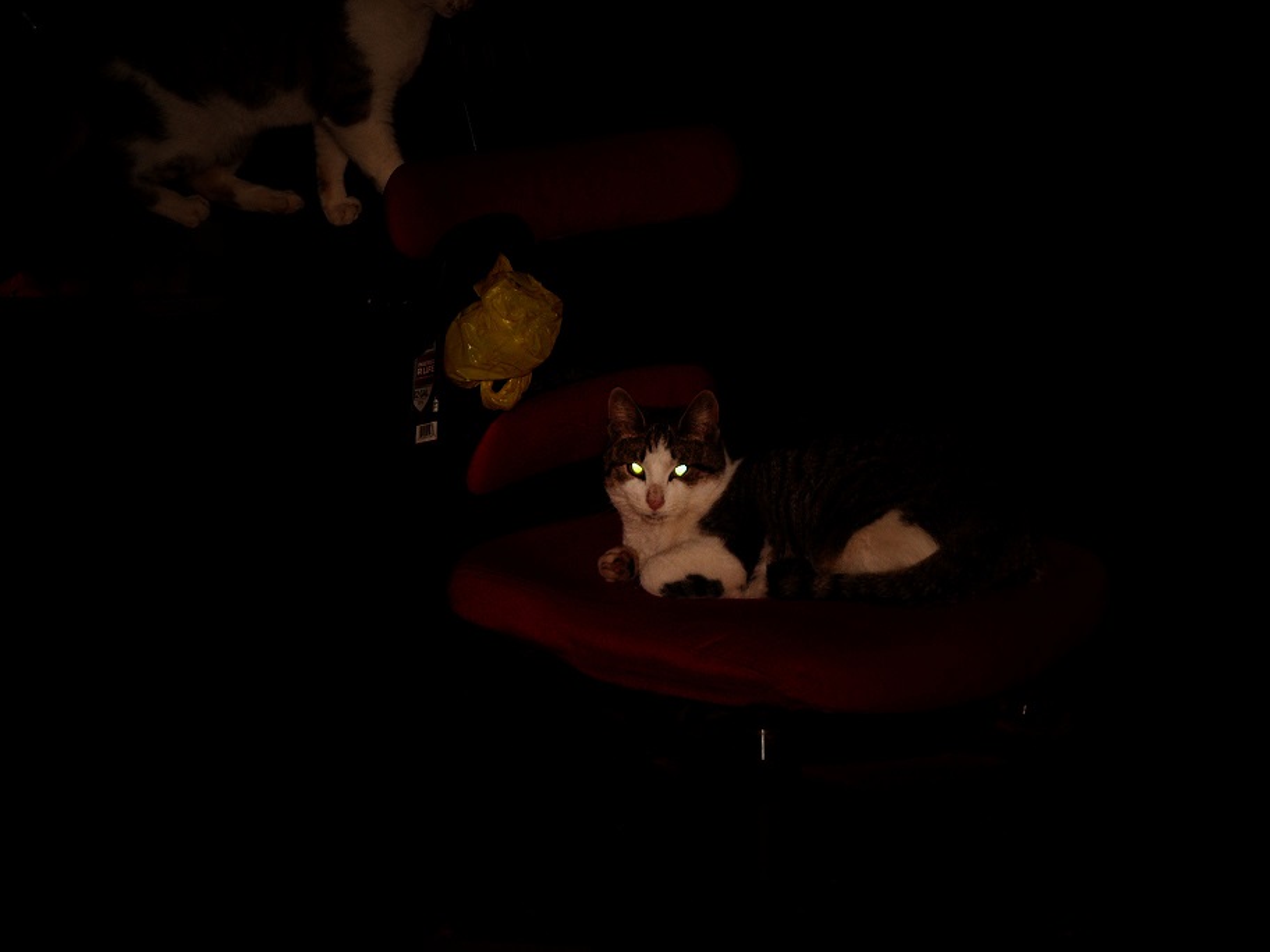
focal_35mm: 156
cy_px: 476
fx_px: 5723
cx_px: 635
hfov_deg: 12.7
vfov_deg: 9.5
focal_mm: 33.1
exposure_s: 1/30
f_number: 3.6
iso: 100
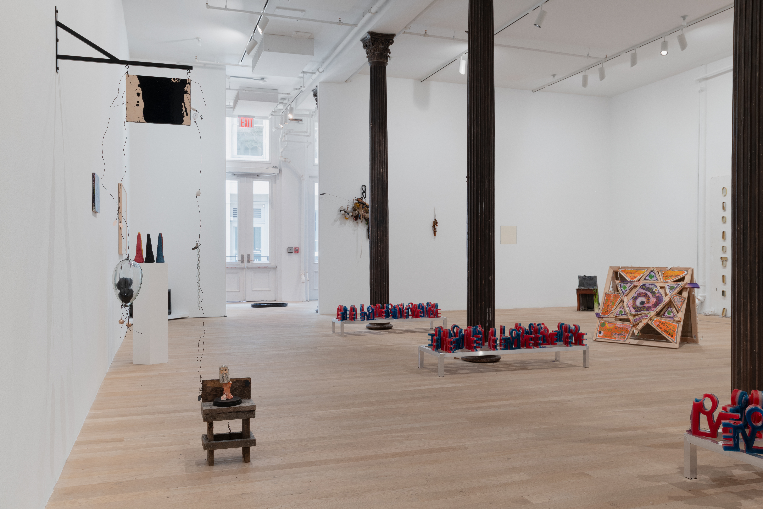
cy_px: 254
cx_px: 382
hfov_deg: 58.7
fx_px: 678
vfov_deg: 41.1
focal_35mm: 32
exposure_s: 1.3
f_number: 11
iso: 80
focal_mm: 32
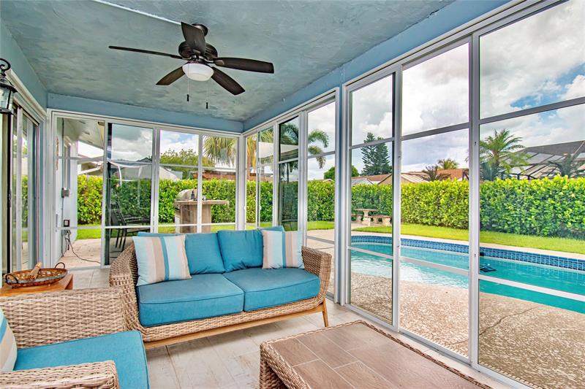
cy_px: 194
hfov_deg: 90.0
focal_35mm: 18
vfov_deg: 67.4
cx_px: 292
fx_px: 292
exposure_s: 1/160
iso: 400
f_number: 9
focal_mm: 12
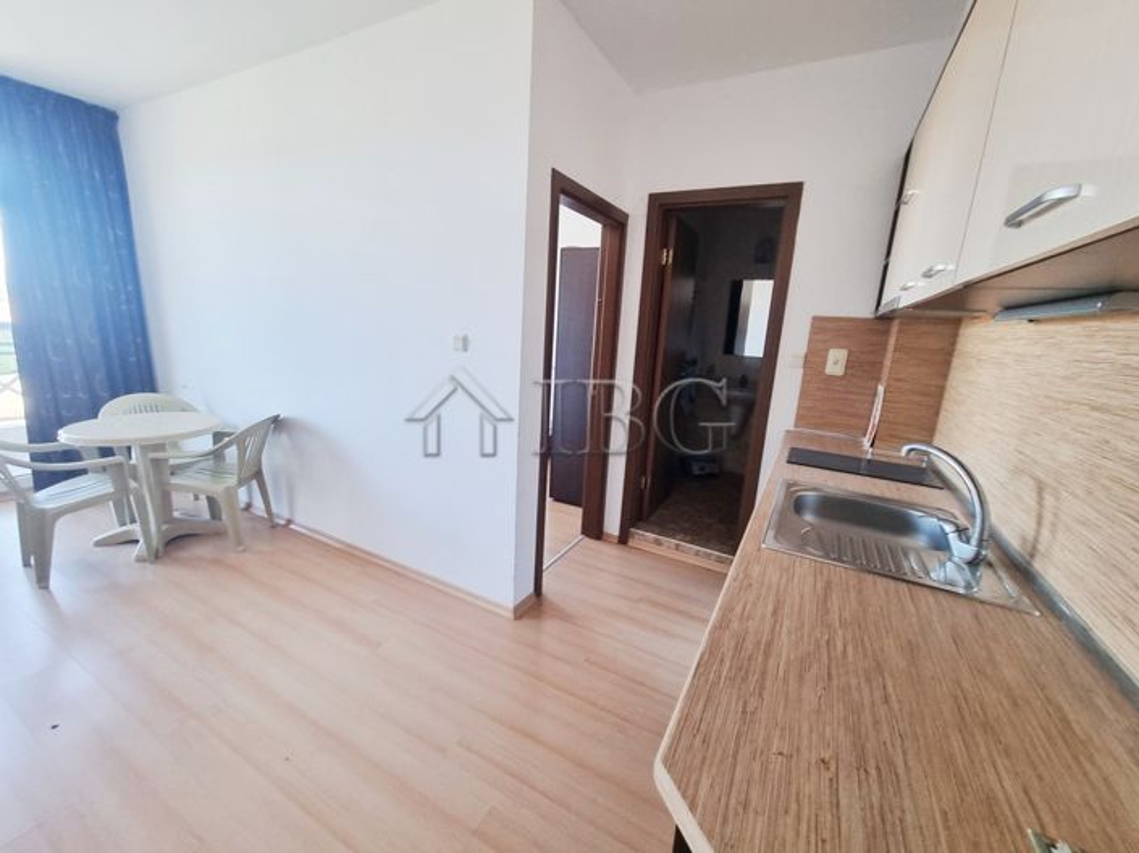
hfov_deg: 106.2
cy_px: 426
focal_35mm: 13
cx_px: 570
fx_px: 428
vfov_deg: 89.9
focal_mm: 2.2
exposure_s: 1/50
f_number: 2.2
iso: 100
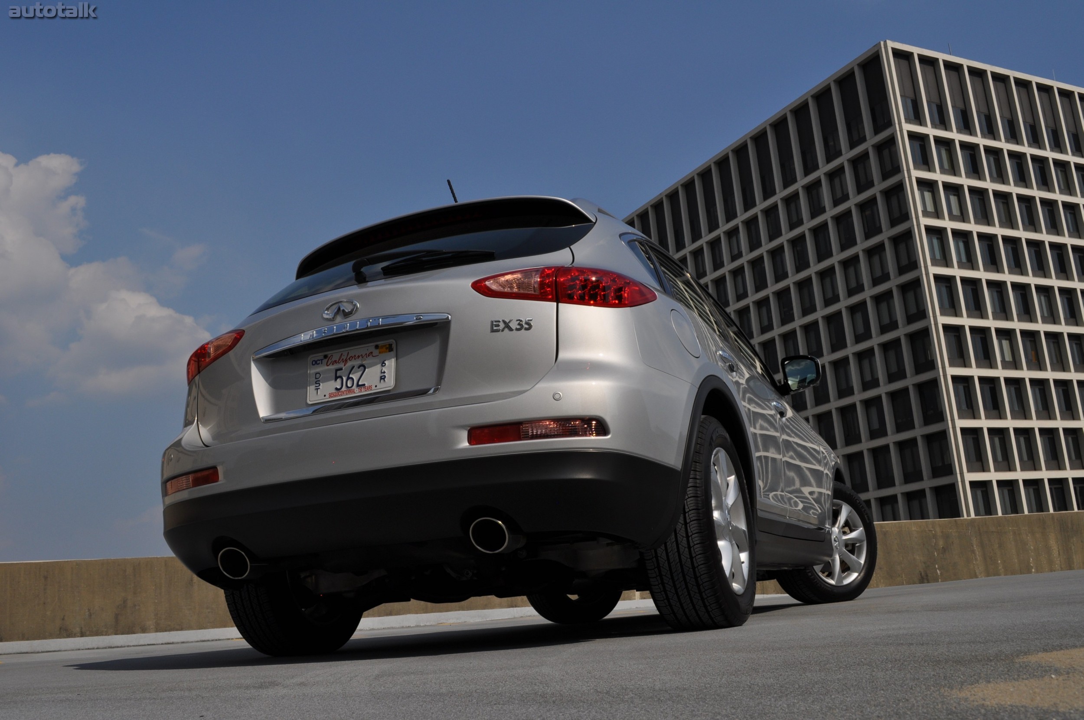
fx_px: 1083
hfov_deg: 53.2
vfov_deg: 36.8
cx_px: 542
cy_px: 360
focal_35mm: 36
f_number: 13
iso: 200
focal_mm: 24
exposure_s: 1/640
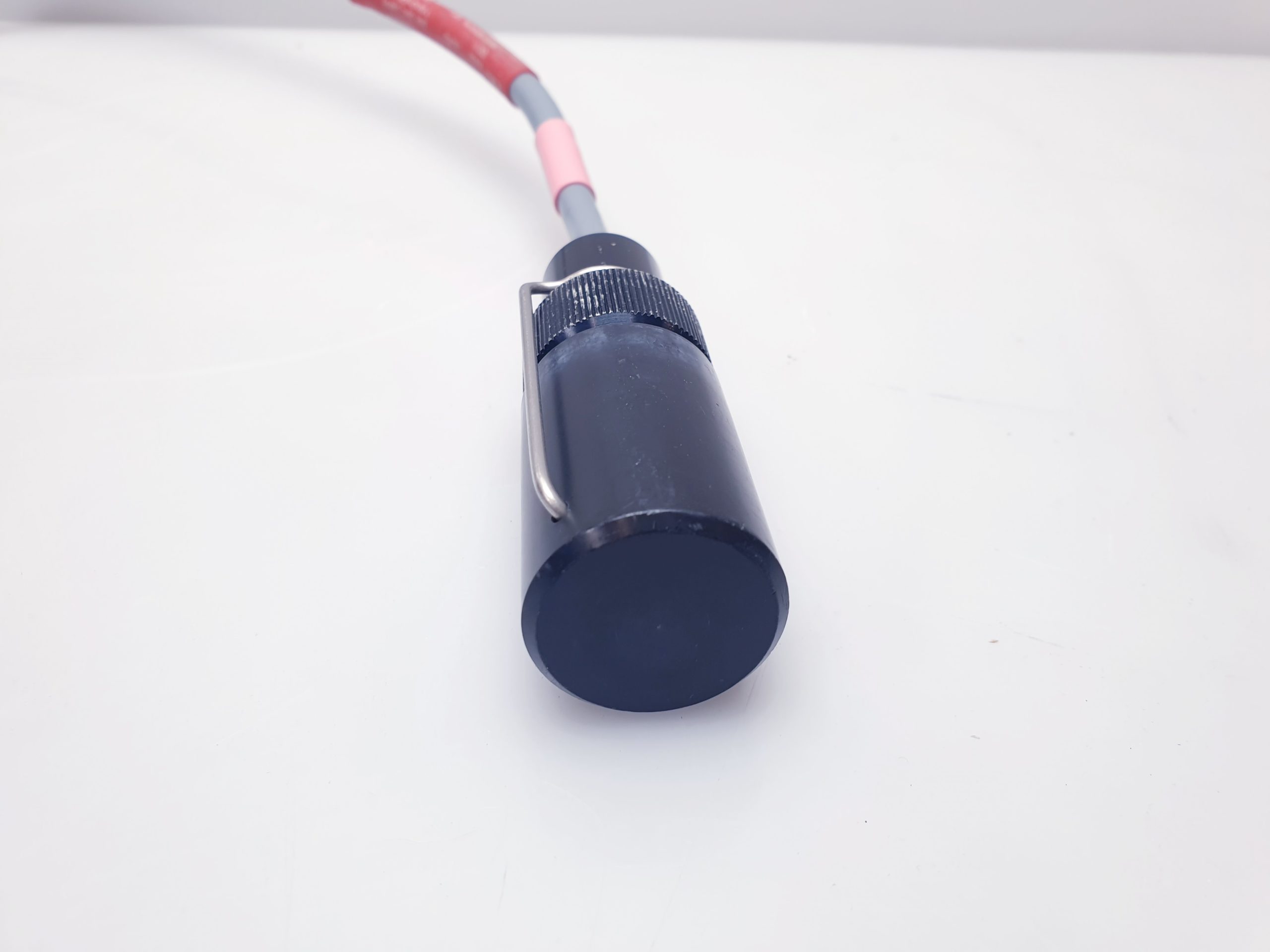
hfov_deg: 67.3
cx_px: 635
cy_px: 476
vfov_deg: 53.1
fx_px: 954
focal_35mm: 26
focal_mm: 4.3
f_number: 2.4
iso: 64
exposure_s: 1/50
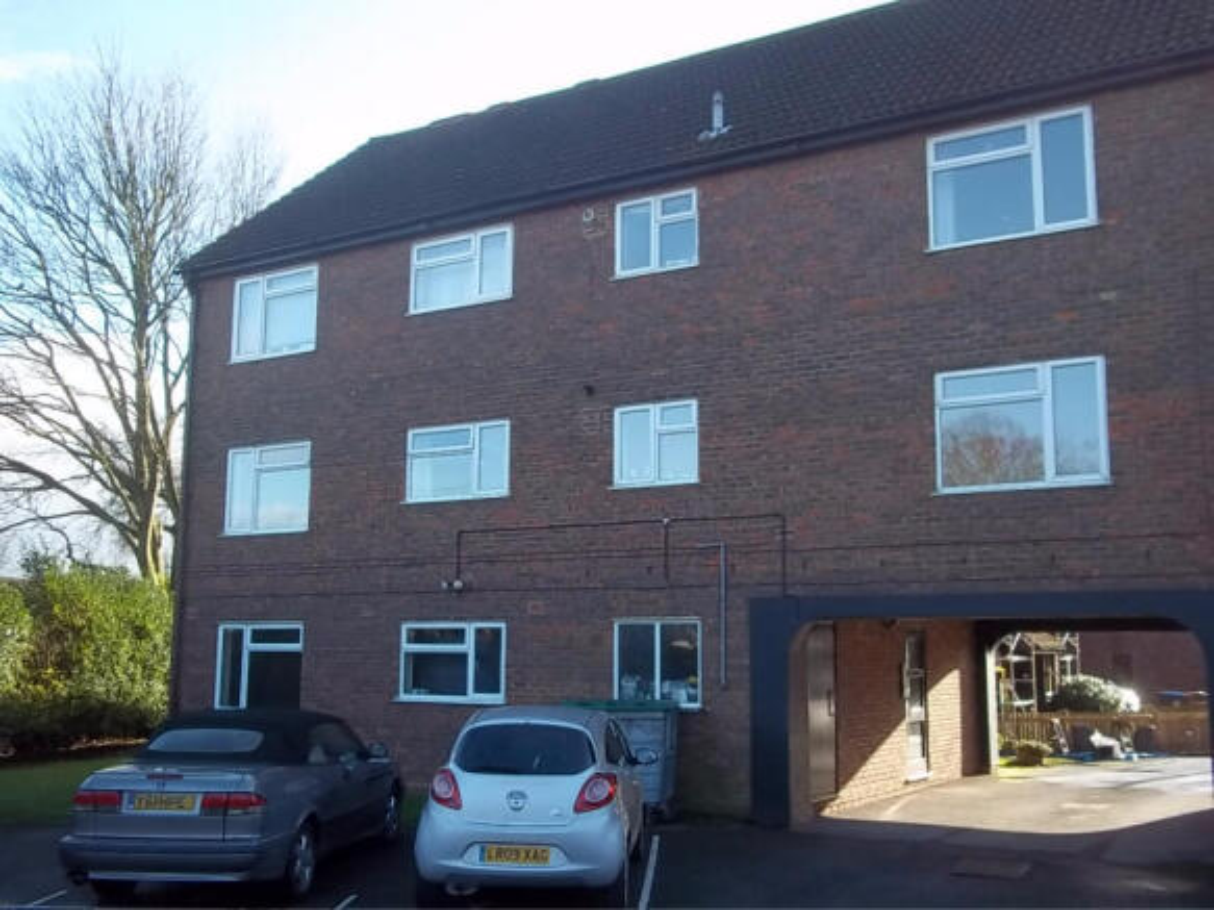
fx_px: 1262
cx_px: 607
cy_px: 455
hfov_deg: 51.4
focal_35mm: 36
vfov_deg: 39.6
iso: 80
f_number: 3.1
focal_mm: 6.5
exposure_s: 1/200
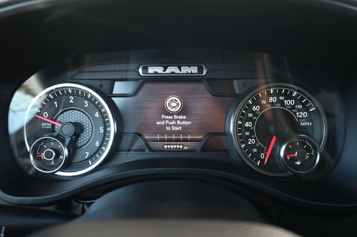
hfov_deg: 67.4
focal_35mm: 27
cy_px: 118
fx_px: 268
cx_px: 178
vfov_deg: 47.9
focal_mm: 18
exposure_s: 1/125
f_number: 3.5
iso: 900
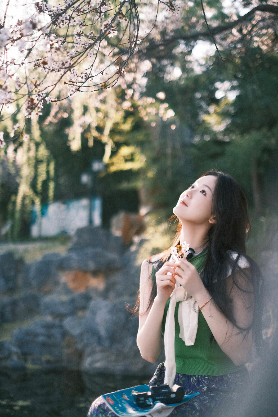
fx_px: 614
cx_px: 139
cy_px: 208
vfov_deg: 37.5
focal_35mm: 53
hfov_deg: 25.5
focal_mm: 35
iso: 2000
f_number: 1.4
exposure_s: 1/10500
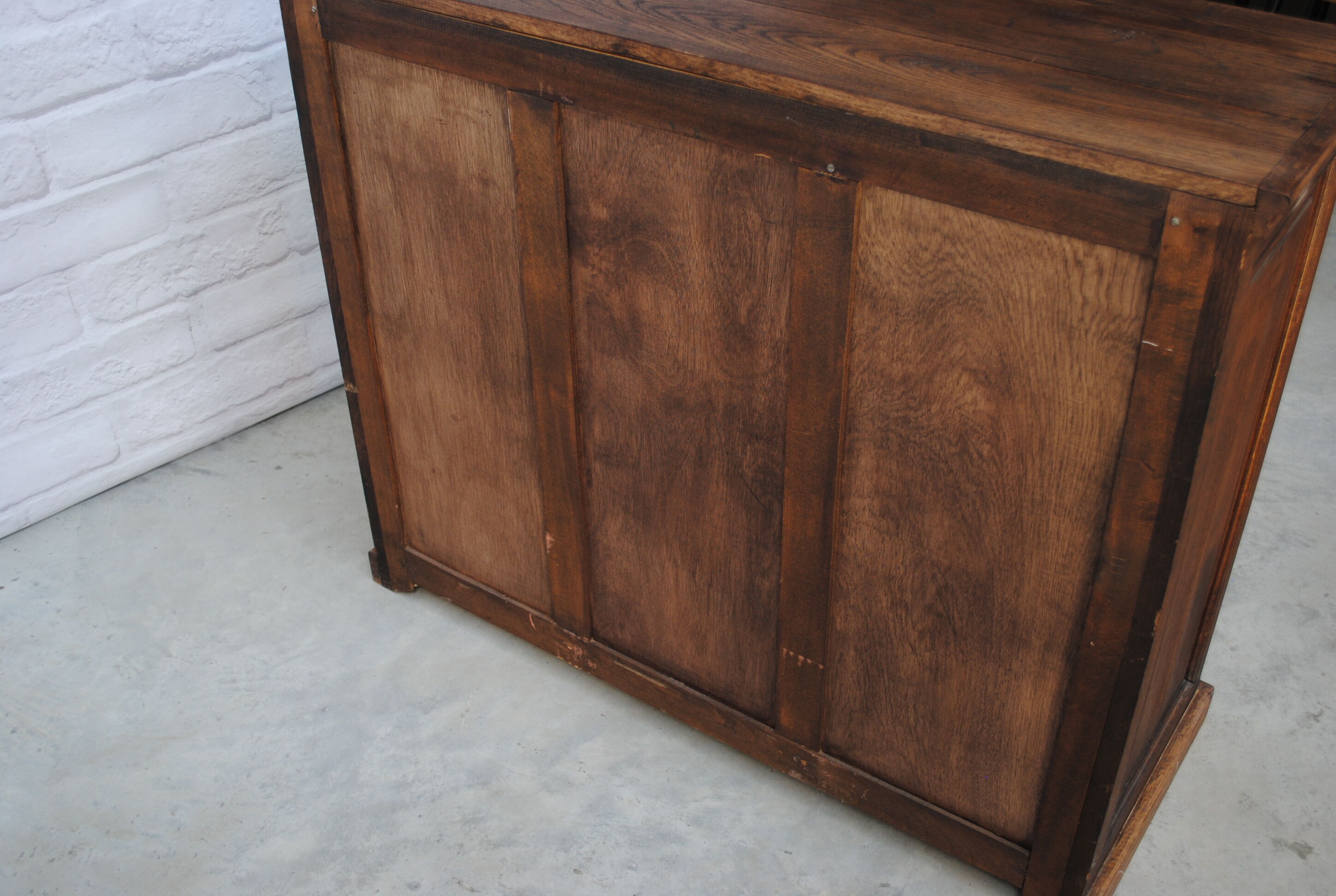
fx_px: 1339
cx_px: 668
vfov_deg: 37.0
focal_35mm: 36
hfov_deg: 53.0
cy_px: 448
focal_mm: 24
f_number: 4
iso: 200
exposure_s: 1/50
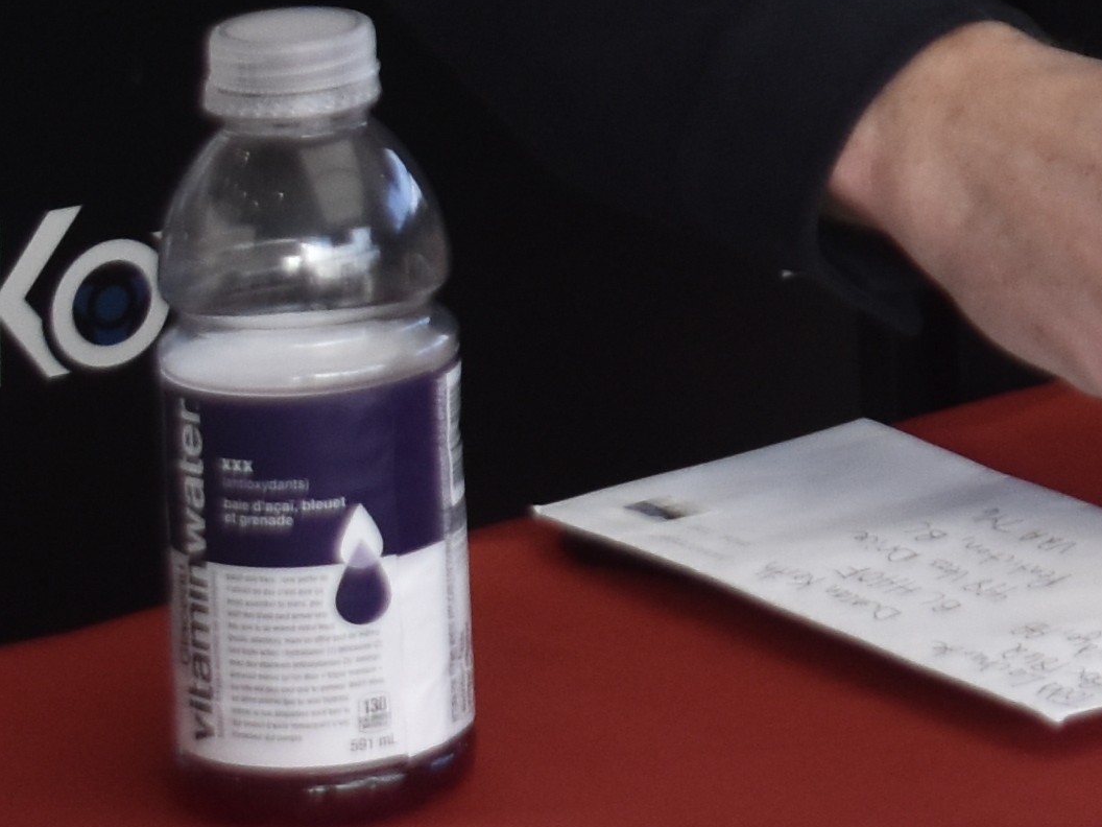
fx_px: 9128
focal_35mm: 287
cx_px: 2979
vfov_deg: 5.1
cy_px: -1029
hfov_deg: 6.5
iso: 500
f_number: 4.5
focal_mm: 35
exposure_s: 1/250
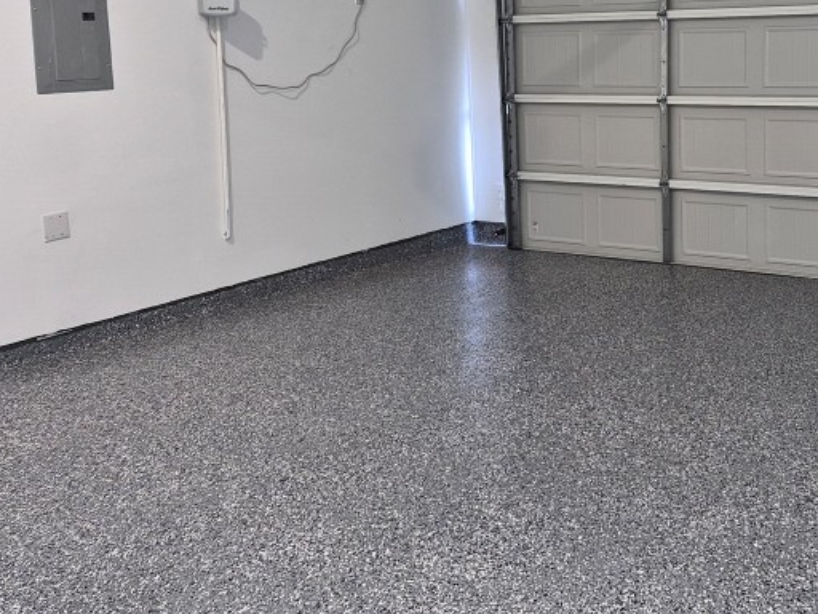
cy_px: 139
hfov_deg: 40.1
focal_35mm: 46
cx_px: 615
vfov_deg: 30.9
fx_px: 1087
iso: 125
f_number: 1.8
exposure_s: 1/15
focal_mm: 5.4
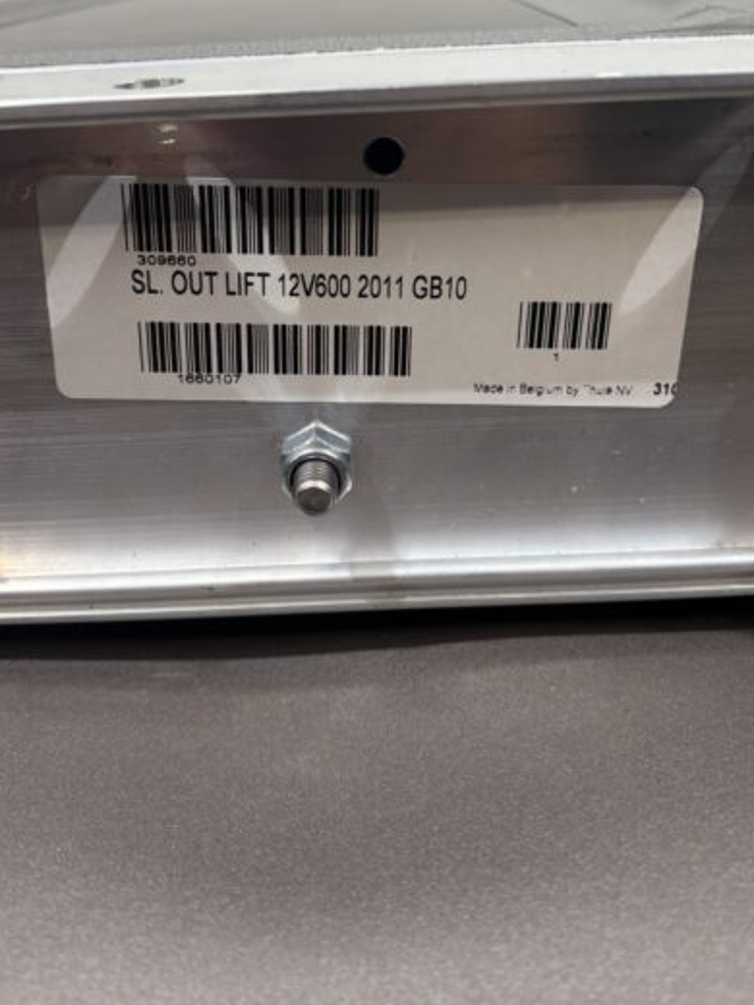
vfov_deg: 53.4
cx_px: 379
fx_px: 987
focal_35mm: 34
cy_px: 377
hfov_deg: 41.8
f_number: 1.6
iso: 64
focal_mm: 5.96
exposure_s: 1/100
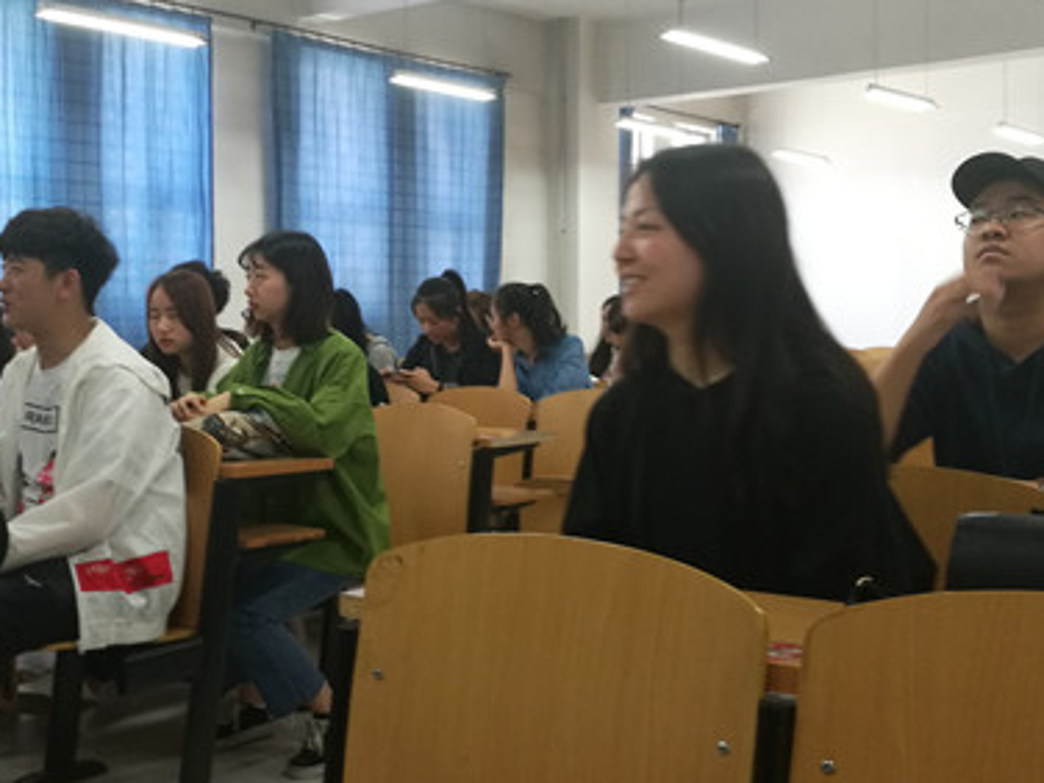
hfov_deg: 41.0
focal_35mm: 46
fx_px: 1387
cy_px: 392
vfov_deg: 31.5
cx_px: 403
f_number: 2.2
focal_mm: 4.5
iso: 160
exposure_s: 1/33.3
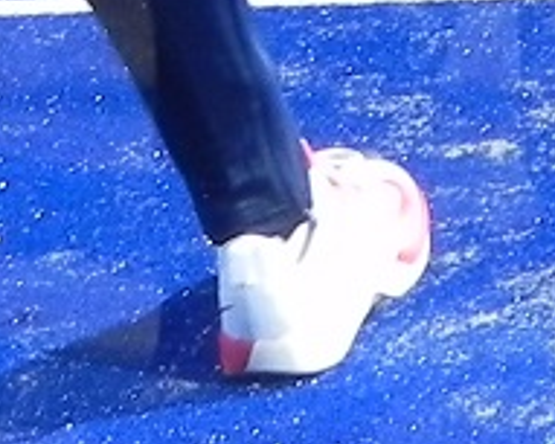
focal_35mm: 246
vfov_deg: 5.9
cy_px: -779
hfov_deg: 7.8
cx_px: 660
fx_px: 4043
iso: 160
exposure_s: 1/288
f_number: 6.3
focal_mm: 5.9
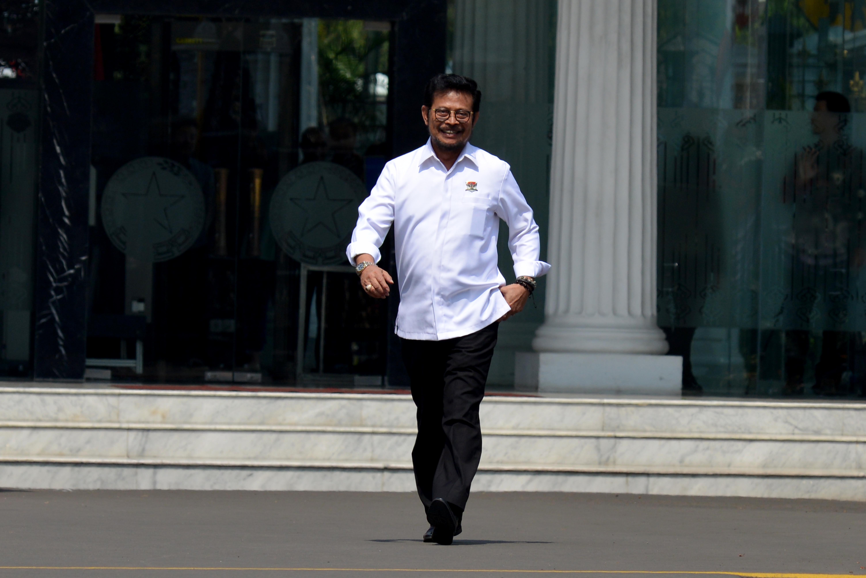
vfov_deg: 6.9
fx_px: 4813
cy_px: 289
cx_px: 433
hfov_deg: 10.3
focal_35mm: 200
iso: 400
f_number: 8
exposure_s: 1/1250
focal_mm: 200
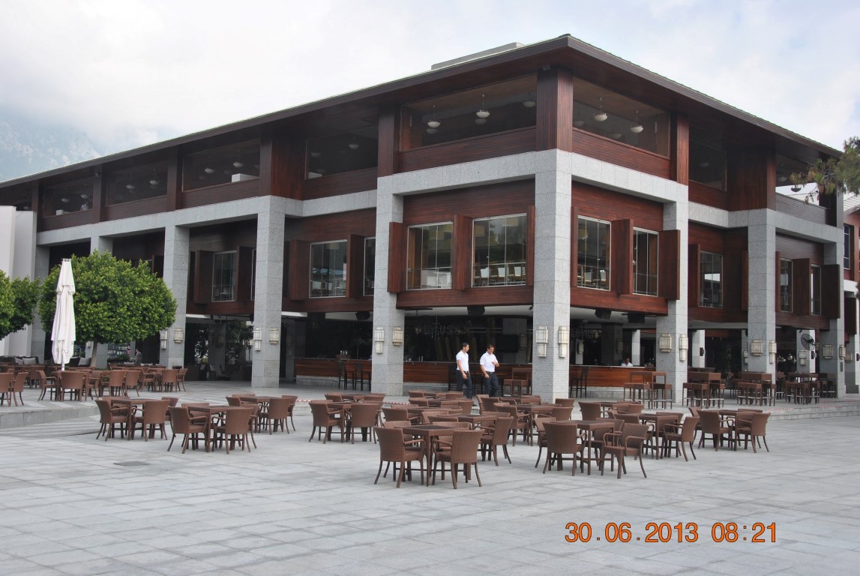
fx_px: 933
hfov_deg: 49.5
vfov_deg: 34.3
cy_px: 288
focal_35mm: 39
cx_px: 430
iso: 100
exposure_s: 1/200
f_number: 7.1
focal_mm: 26
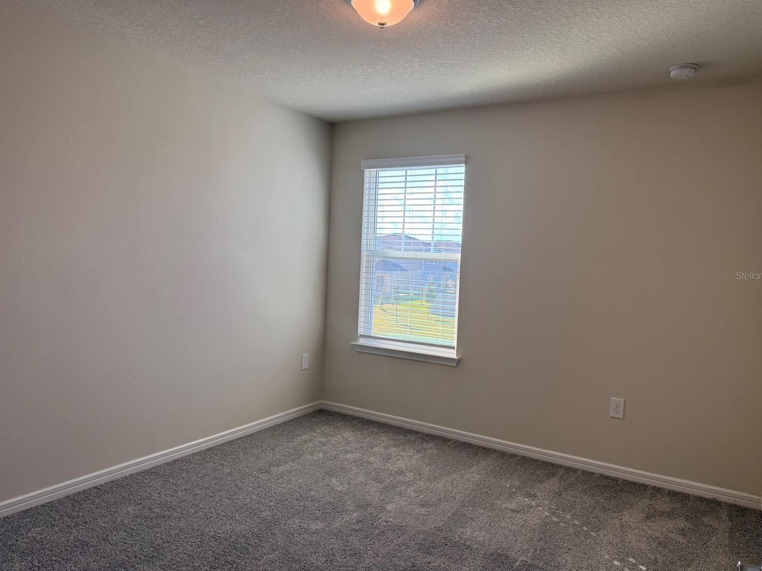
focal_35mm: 25
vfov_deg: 54.9
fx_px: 550
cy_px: 275
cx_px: 386
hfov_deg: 69.4
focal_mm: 6.76
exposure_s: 1/344
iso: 100
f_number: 1.78
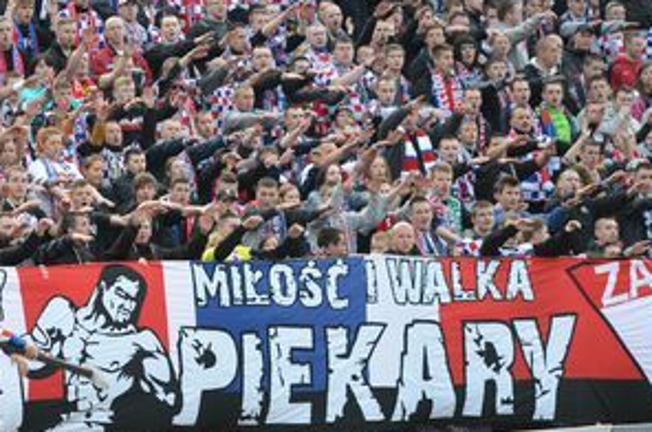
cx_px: 77
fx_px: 5223
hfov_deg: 7.1
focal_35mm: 289
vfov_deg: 4.7
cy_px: 334
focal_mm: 100
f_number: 4.5
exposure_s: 1/320
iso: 400
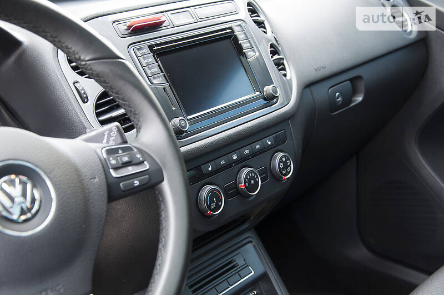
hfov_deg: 35.1
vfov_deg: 23.7
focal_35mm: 57
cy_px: 148
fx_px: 702
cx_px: 222
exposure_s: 1/8
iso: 100
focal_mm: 38
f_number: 5.6
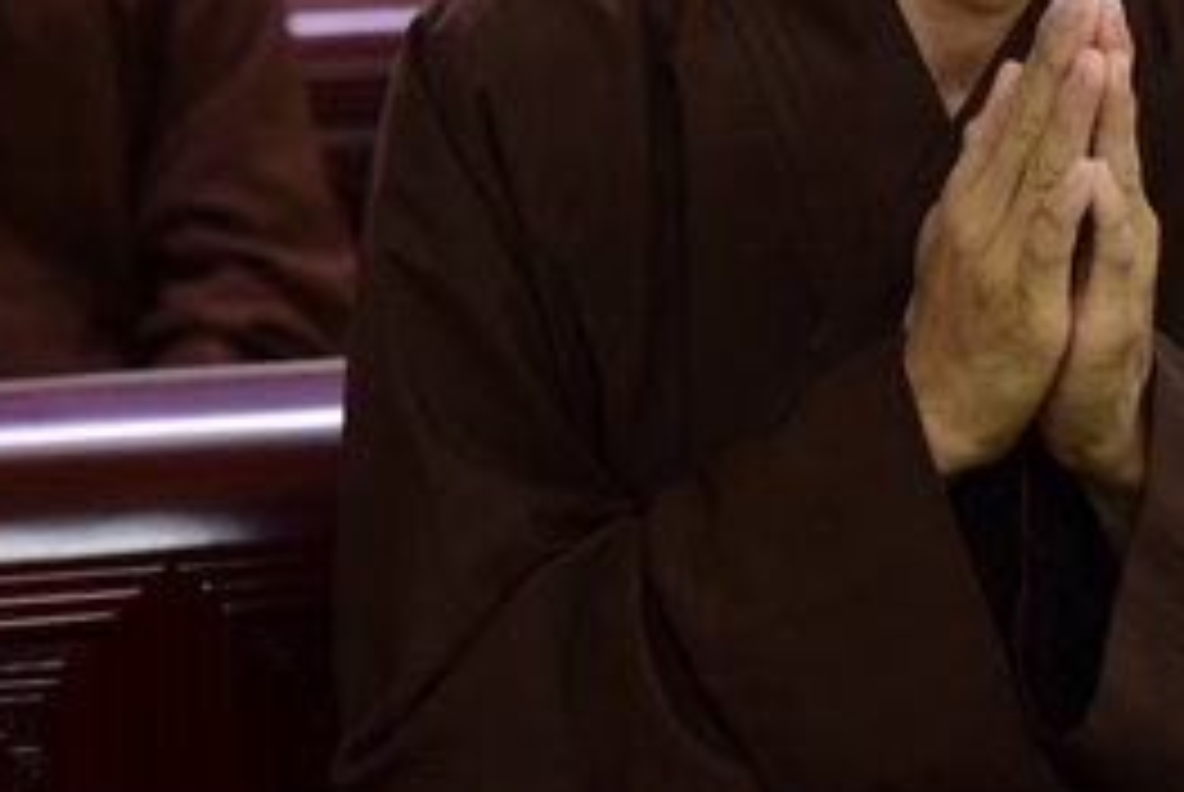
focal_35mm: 242
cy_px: -112
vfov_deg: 5.7
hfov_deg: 8.5
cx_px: 972
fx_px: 7968
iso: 2500
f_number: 4.5
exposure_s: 1/30
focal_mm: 98
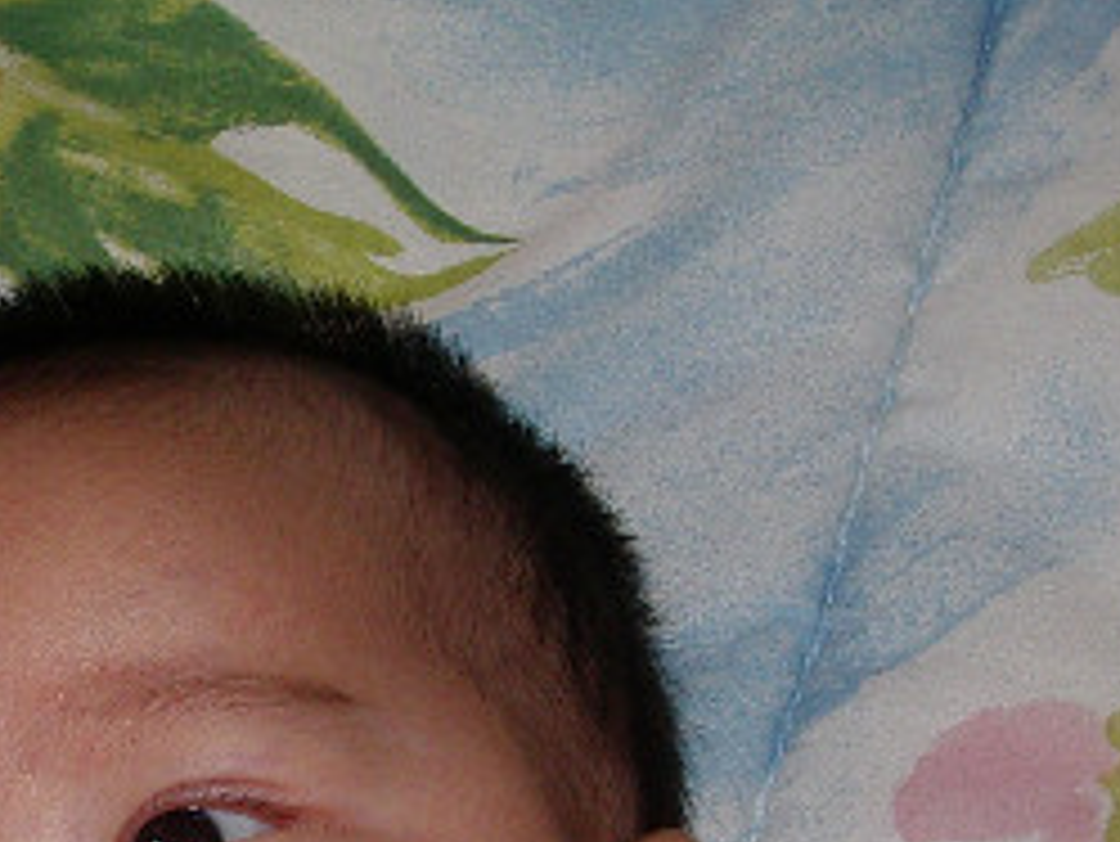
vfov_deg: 9.0
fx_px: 5244
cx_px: -184
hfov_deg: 12.0
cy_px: 1040
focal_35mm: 162
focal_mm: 9.6
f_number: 3.4
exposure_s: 1/60
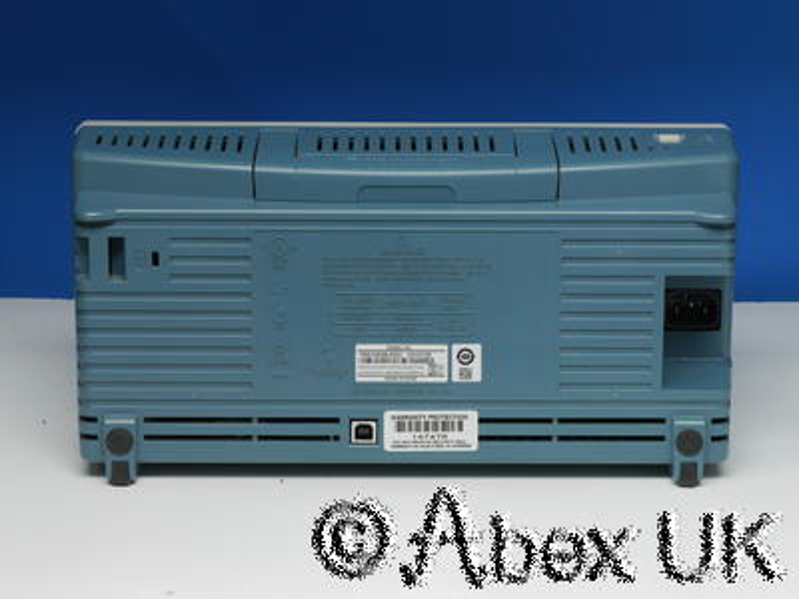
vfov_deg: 11.4
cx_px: 400
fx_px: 3001
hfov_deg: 15.2
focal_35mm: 130
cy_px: 300
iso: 400
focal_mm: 65
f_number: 11
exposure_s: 1/8
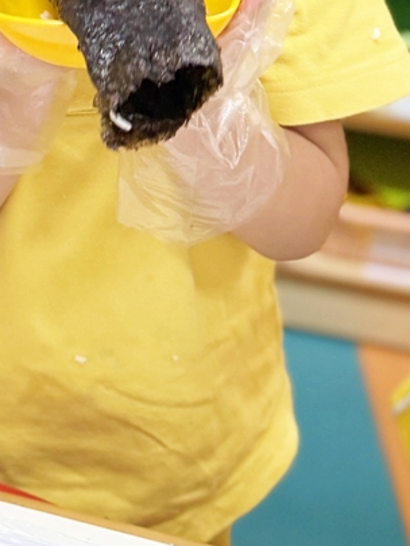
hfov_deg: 17.2
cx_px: -163
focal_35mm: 79
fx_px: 1247
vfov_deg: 21.8
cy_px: -202
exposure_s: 1/65
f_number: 1.78
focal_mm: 6.76
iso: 200
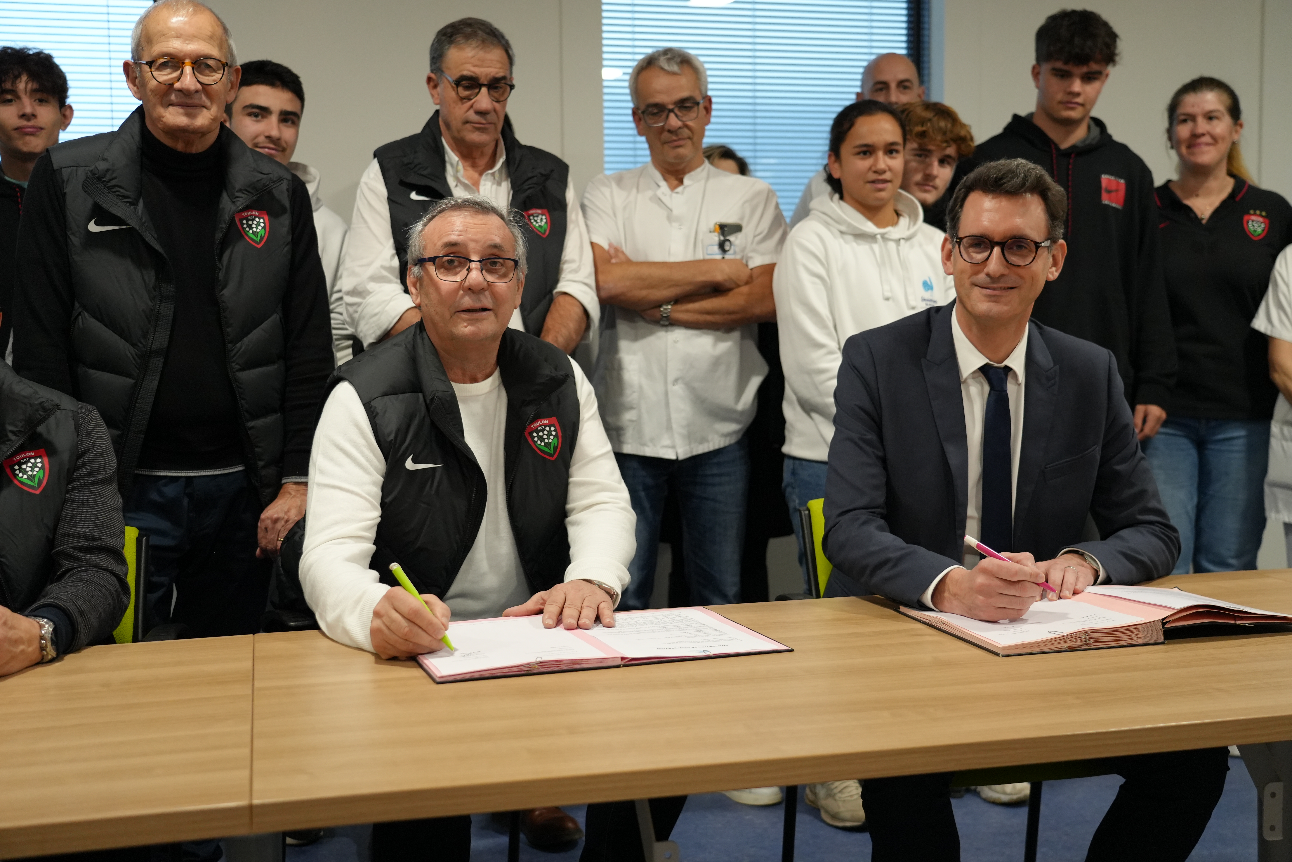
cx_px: 646
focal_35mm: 41
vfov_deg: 32.6
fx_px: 1471
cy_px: 431
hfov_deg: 47.4
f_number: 4
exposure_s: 1/160
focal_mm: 41
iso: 2500
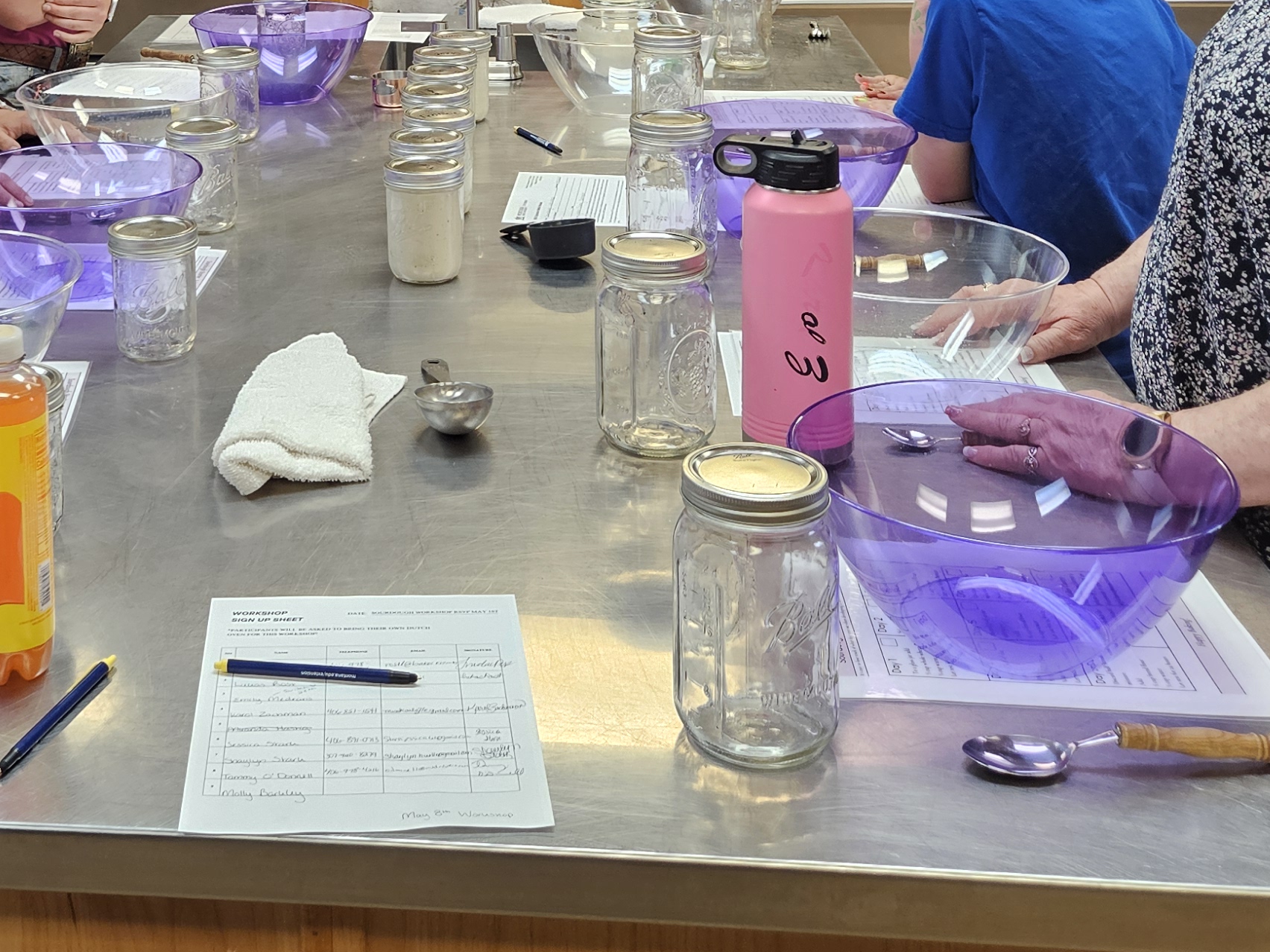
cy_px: -134
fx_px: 1981
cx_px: 286
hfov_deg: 34.6
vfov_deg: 24.9
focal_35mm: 54
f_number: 1.8
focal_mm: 5.4
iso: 200
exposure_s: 1/120
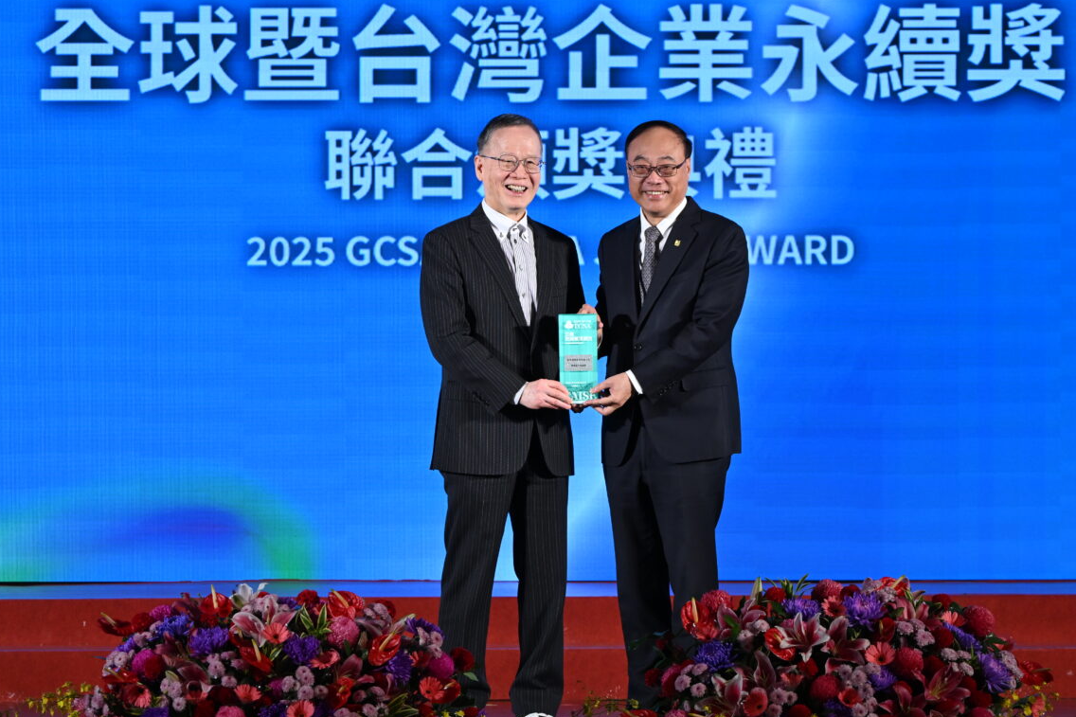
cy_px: 285
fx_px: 11445
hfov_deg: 5.4
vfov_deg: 3.6
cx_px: 545
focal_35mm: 383
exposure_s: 1/192
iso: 1250
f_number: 7.1
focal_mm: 290
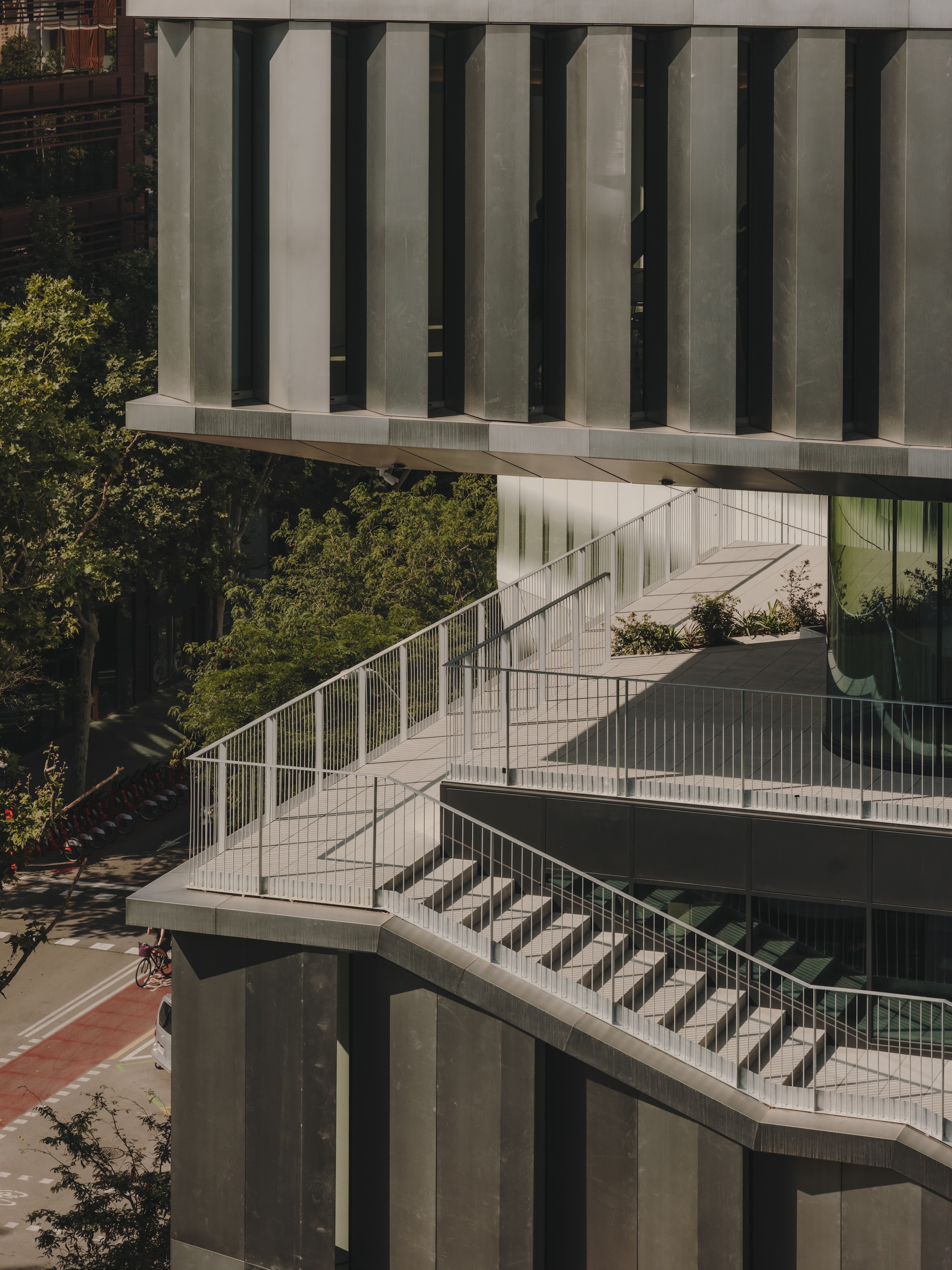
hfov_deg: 15.6
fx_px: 3484
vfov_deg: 20.7
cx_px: 476
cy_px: 635
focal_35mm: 95
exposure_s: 1/340
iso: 500
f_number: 16
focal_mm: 120
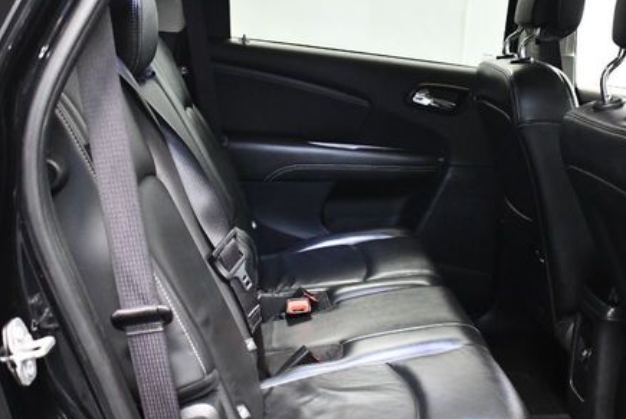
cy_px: 250
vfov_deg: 25.5
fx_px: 923
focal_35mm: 53
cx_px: 331
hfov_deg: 37.5
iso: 4000
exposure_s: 1/60
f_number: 3.5
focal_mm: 18
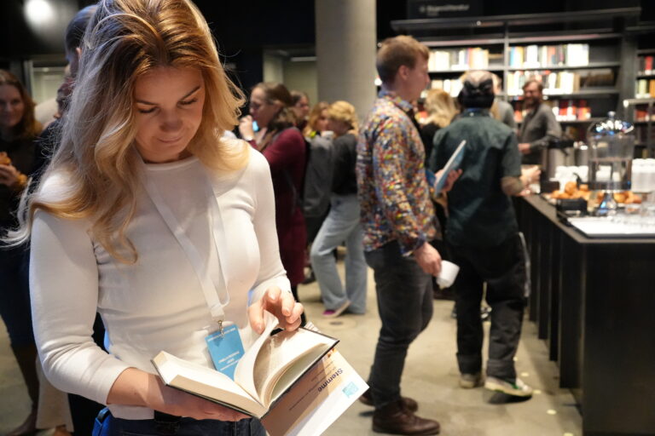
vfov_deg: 34.8
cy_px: 218
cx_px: 328
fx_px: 696
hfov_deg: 50.4
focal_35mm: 38
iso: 6400
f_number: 4
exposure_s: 1/160
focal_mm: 25.5
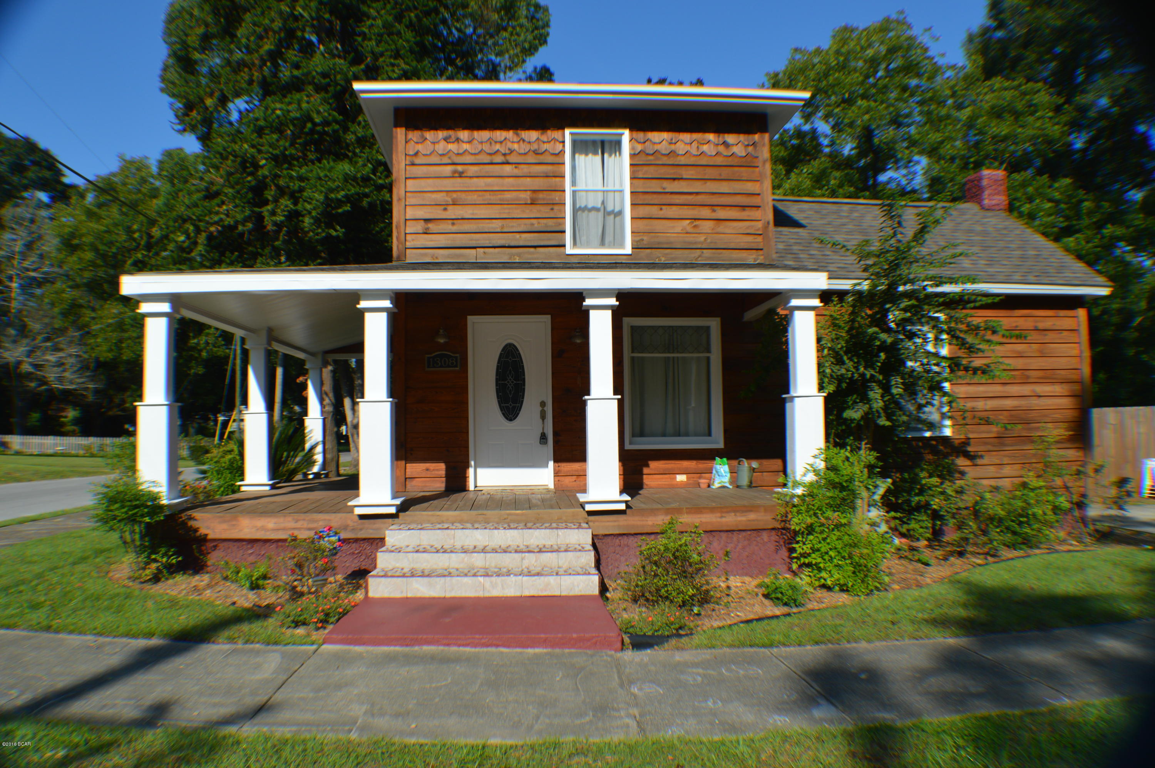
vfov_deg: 43.5
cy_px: 384
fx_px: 962
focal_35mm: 30
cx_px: 578
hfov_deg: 62.0
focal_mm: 20
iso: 100
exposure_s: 1/250
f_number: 8
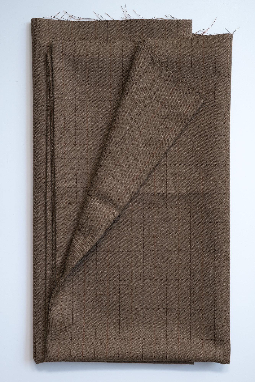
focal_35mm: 40
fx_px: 425
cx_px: 128
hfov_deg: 33.4
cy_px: 191
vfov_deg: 48.5
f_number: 9
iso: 80
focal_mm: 26.5
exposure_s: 1/2
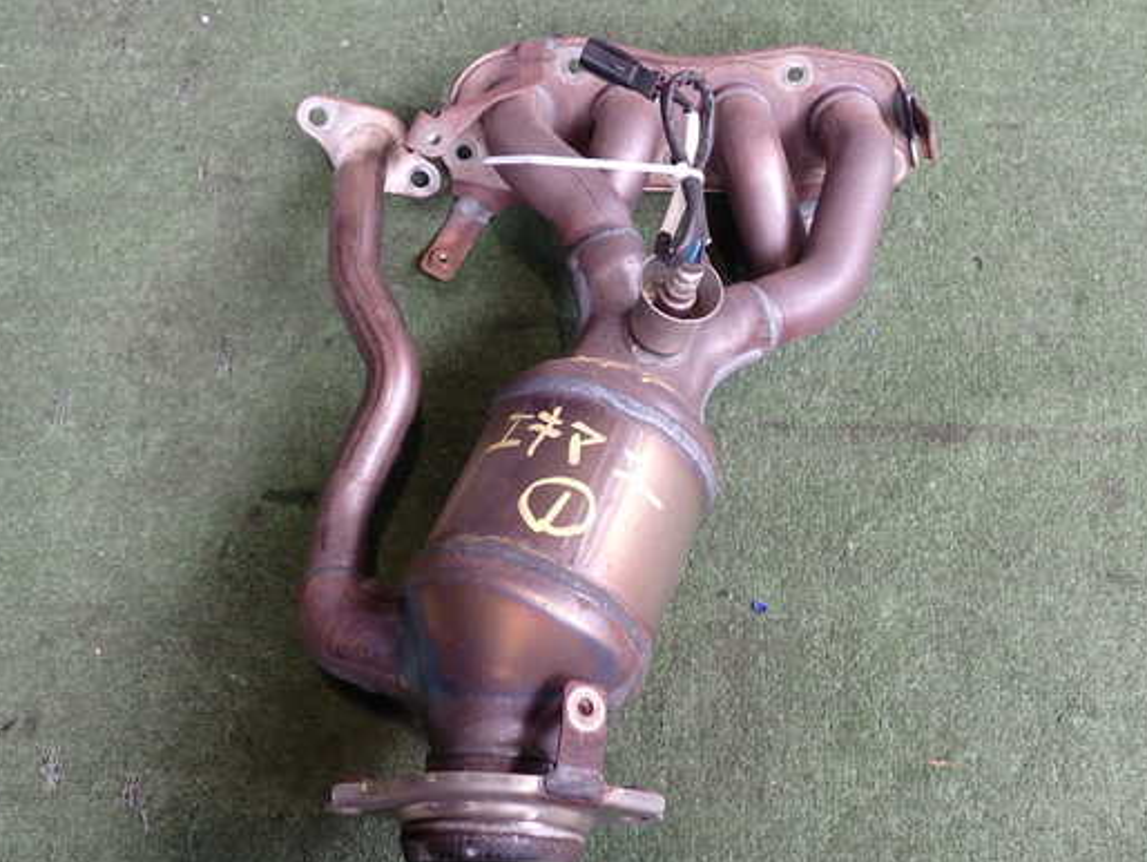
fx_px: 1160
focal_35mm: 35
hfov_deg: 52.6
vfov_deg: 40.7
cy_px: 427
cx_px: 598
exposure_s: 1/100
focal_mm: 5.4
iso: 200
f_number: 2.3
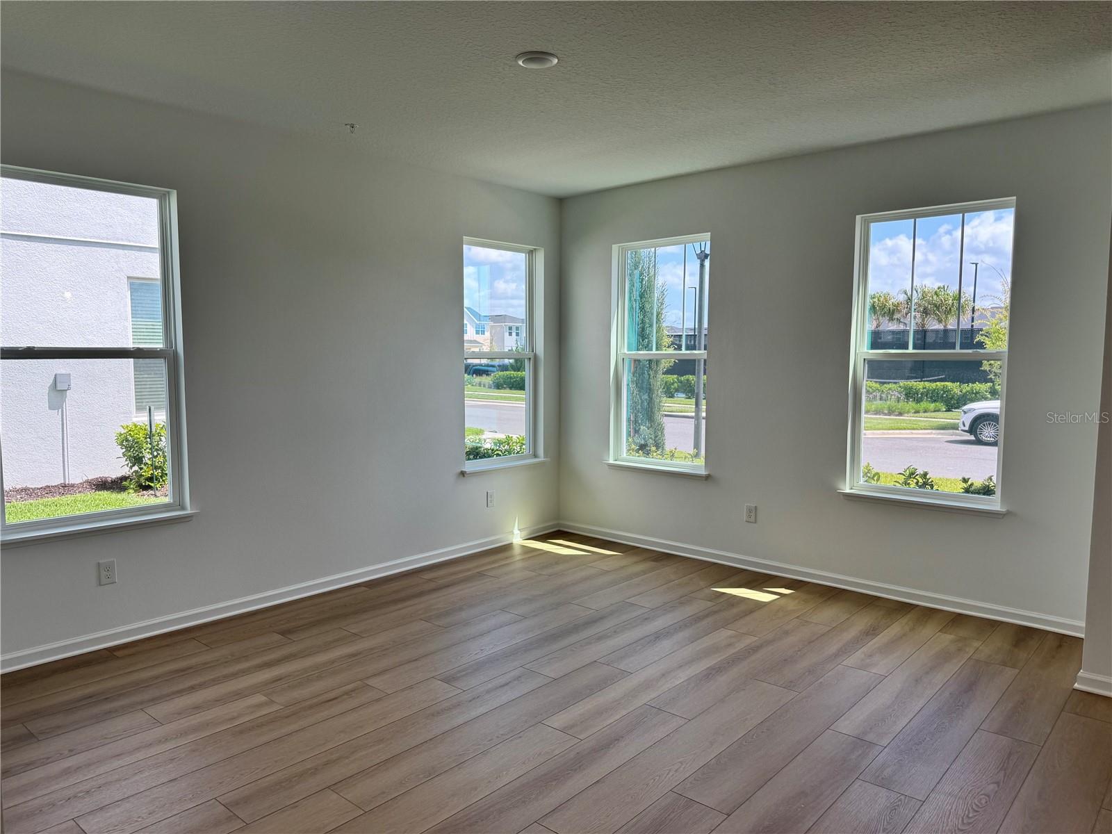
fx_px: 771
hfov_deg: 71.6
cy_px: 417
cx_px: 556
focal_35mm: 24
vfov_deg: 56.8
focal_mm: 6.76
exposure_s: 1/773
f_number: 1.78
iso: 80
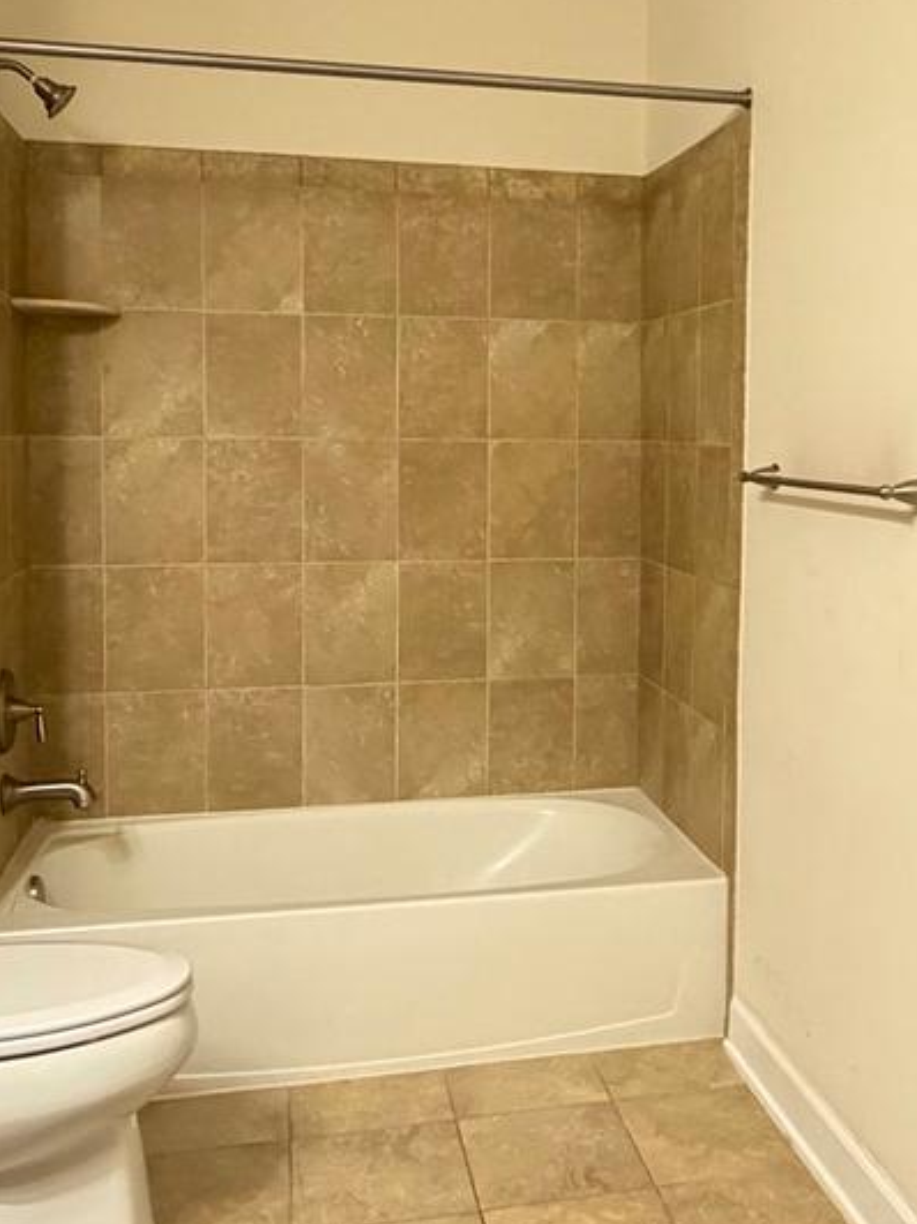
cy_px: 493
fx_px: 1343
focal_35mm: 38
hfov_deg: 37.2
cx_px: 622
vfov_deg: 48.7
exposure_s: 1/60
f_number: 2.2
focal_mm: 2.22
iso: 500
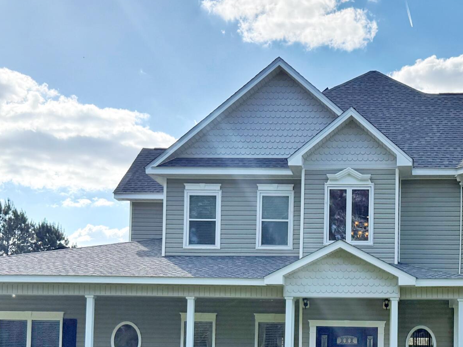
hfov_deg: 30.9
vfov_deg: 23.2
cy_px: 329
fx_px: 816
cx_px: 368
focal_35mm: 61
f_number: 1.78
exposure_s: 1/6173
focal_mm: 6.76
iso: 100
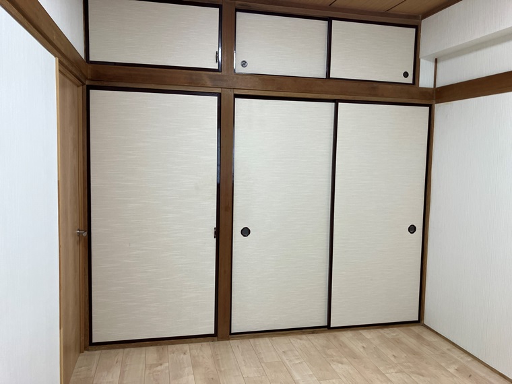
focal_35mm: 28
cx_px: 256
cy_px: 192
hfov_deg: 63.4
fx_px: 414
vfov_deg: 49.7
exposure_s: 1/50
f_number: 1.8
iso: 80
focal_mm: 3.99
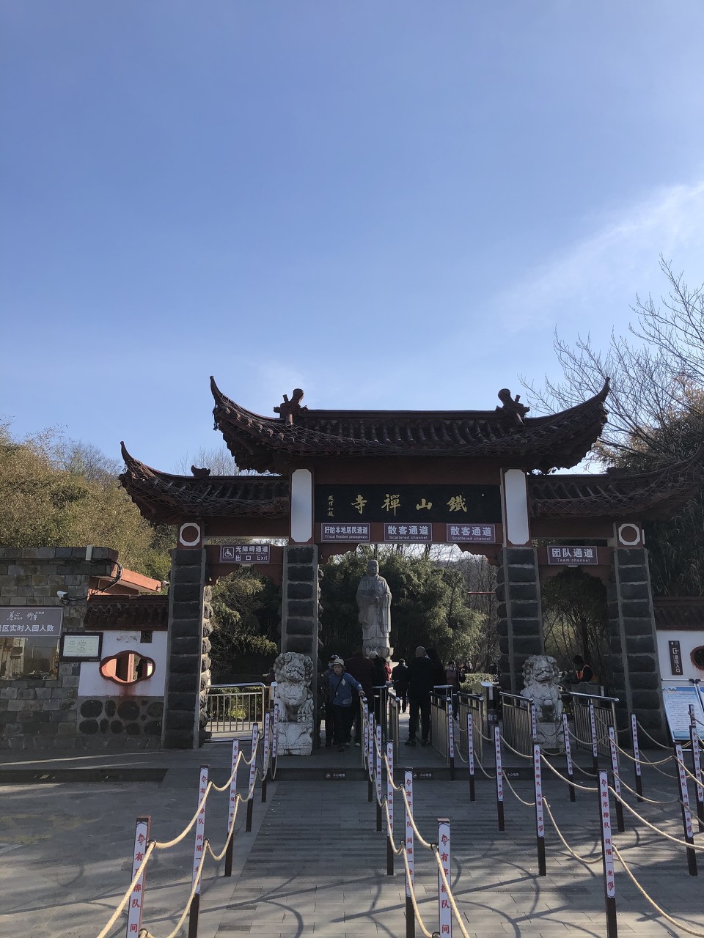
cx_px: 352
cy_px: 469
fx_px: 759
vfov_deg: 63.4
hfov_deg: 49.7
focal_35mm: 28
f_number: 1.8
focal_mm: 3.99
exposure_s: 1/2288
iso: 20
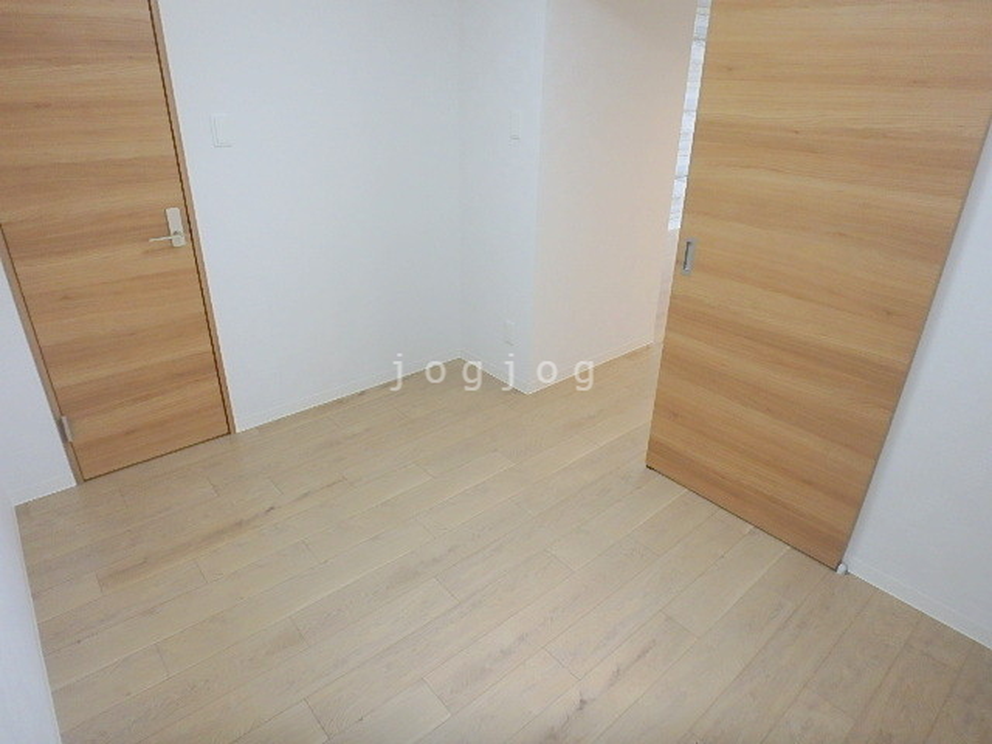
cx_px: 496
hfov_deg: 79.0
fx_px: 602
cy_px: 372
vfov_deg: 63.4
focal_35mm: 21
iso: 250
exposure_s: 1/30
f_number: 3.5
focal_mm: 3.7
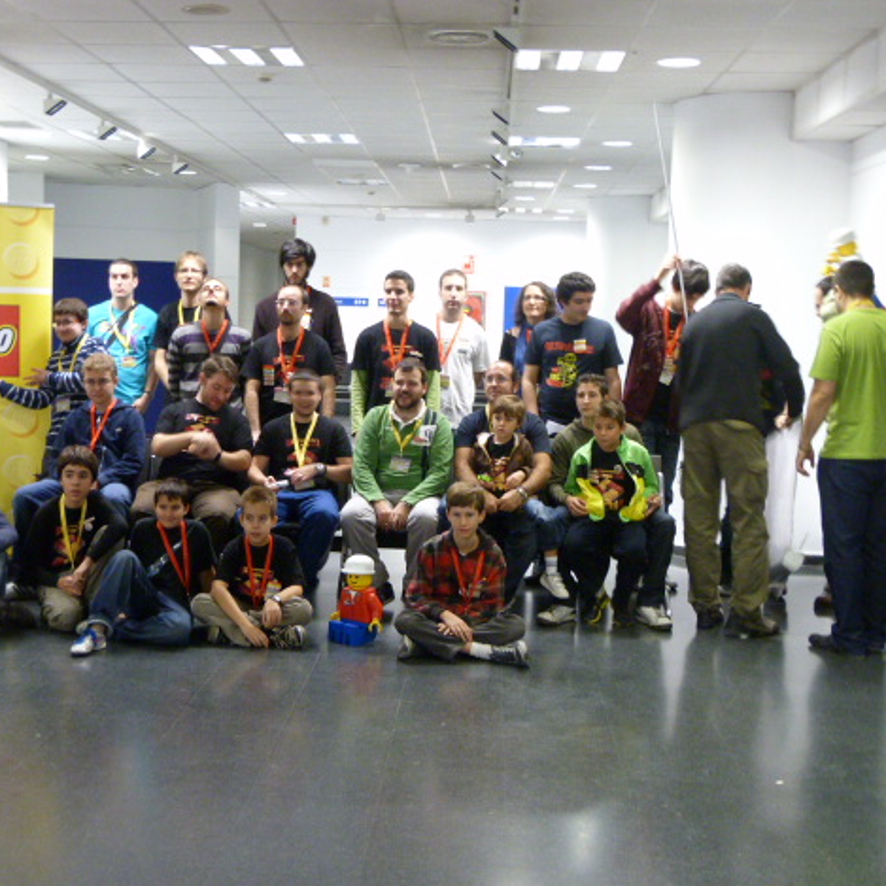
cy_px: 440
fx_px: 1361
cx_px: 402
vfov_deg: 36.1
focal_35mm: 47
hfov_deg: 36.0
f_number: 3.1
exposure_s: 1/8
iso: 400
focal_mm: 7
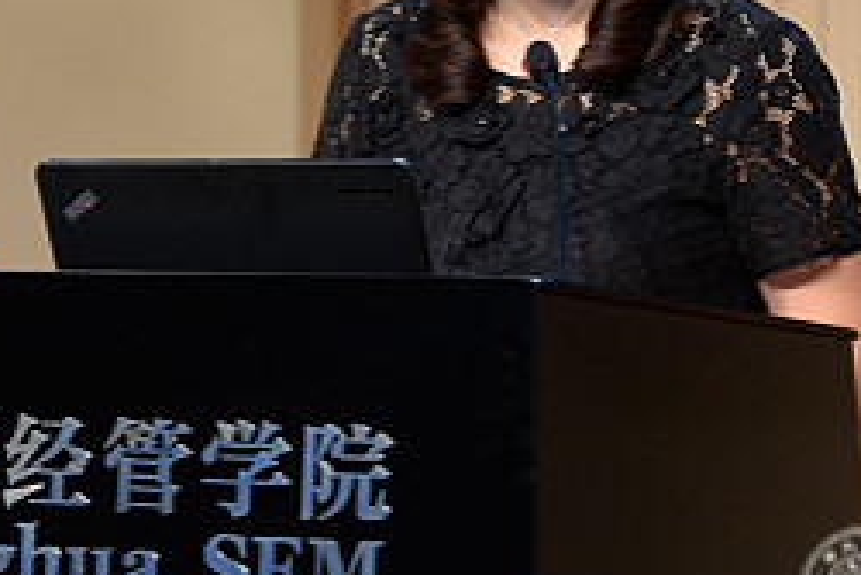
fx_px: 5982
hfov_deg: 8.2
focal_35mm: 250
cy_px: 98
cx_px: 372
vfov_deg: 5.5
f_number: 5.6
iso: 2000
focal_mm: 125
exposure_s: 1/125
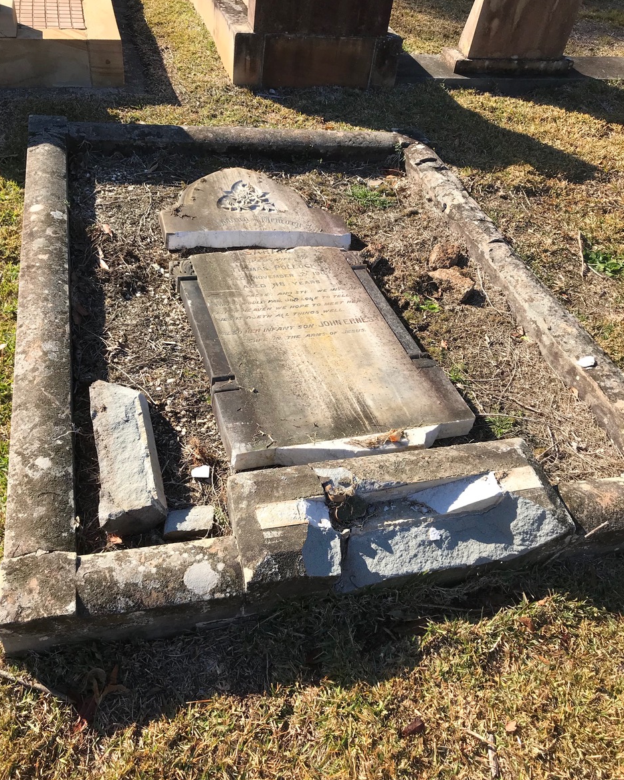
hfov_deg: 48.5
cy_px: 373
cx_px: 304
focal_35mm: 30
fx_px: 692
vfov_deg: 58.7
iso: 20
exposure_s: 1/1100
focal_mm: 3.99
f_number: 1.8
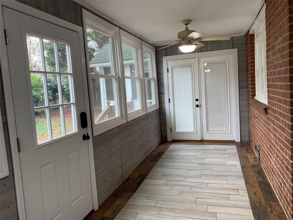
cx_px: 146
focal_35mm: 26
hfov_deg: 67.3
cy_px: 110
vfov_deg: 53.1
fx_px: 220
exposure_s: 1/121
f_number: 1.8
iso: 64
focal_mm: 4.25
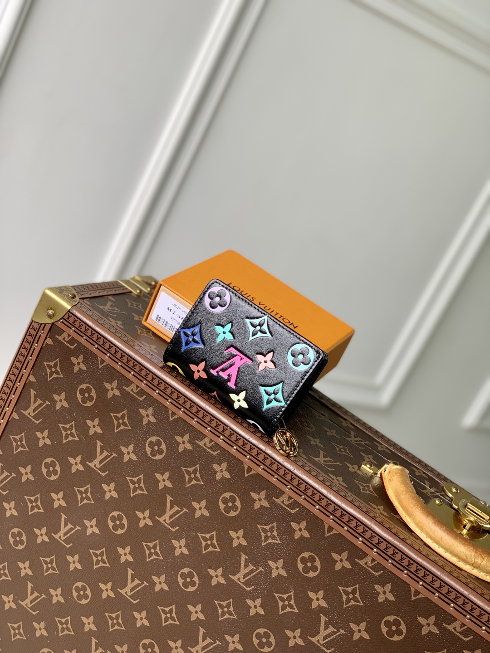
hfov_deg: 28.0
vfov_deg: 36.8
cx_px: 245
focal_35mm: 52
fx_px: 981
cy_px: 326
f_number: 2.4
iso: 20
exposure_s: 1/122
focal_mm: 6
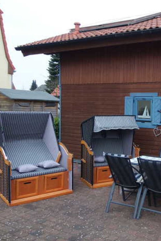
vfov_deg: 51.9
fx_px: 248
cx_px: 153
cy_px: 122
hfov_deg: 33.5
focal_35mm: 37
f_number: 3.2
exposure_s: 1/320
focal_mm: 4.66
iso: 100
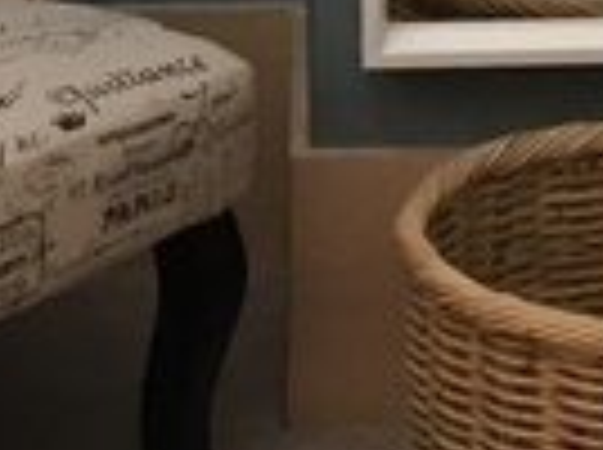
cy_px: -918
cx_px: 526
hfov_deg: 8.9
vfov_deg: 6.1
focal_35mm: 222
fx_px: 3860
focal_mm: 4.15
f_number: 2.2
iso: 100
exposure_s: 1/33
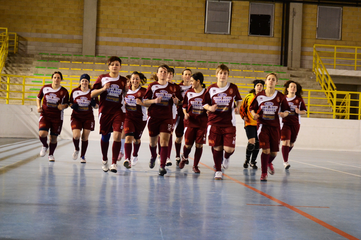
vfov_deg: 18.2
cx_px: 180
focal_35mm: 75
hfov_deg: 27.0
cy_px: 120
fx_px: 752
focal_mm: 50
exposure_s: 1/80
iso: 1600
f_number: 5.6
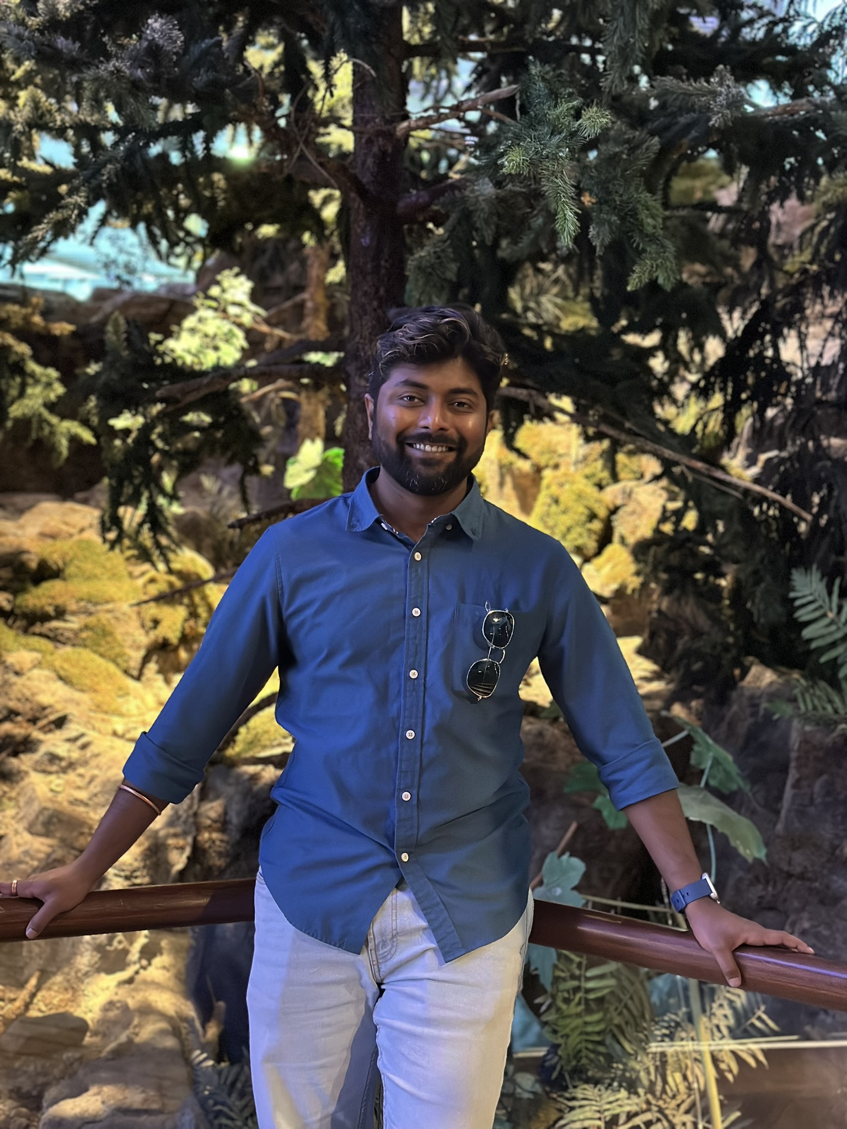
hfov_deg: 30.3
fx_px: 1566
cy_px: 564
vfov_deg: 39.7
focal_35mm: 48
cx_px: 424
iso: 1000
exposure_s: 1/30
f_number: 1.78
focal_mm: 6.86
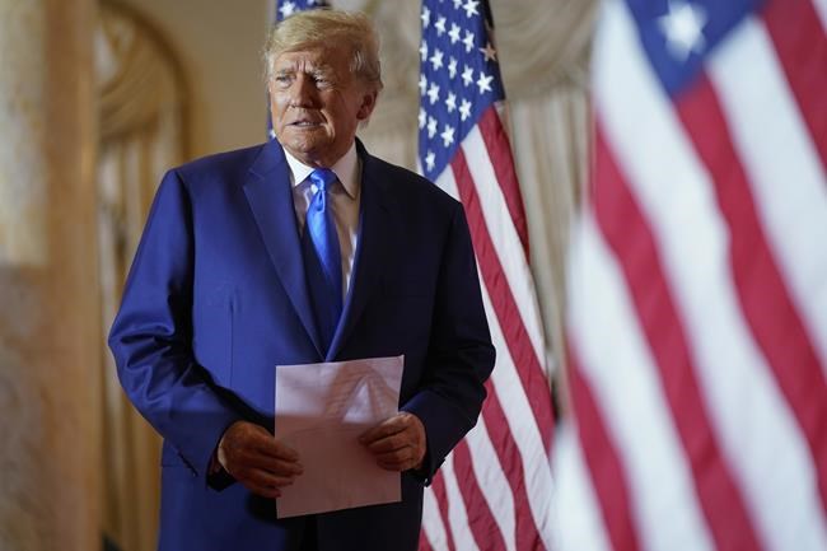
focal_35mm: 136
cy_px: 276
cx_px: 414
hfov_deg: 15.1
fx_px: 3123
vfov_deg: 10.1
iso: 2000
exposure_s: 1/500
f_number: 2.8
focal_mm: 136
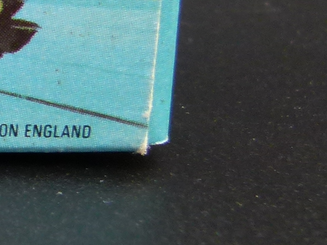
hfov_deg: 13.3
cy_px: -26
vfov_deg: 11.4
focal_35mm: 128
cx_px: -320
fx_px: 1209
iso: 125
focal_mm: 4.5
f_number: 2.8
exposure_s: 1/60
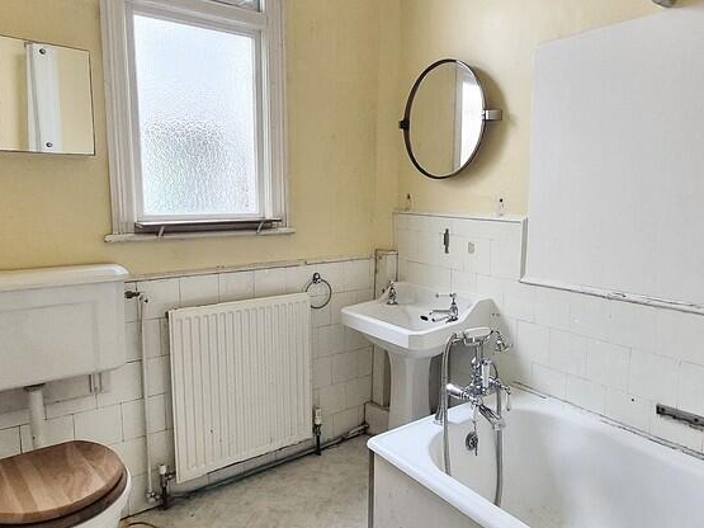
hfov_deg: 71.3
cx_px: 398
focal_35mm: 24
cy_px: 263
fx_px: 488
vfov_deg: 56.8
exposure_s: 1/50
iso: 125
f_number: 2.2
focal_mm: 1.7
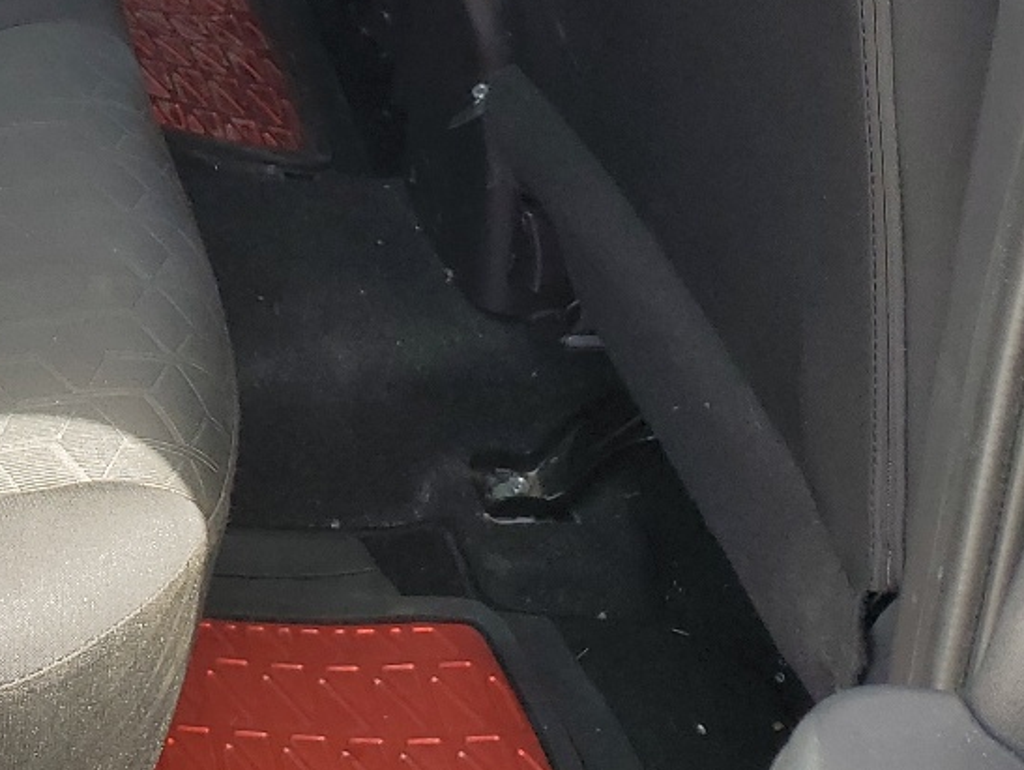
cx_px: -294
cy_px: -311
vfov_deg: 17.8
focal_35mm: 76
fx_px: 2250
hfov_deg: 22.9
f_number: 1.5
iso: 50
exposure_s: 1/294
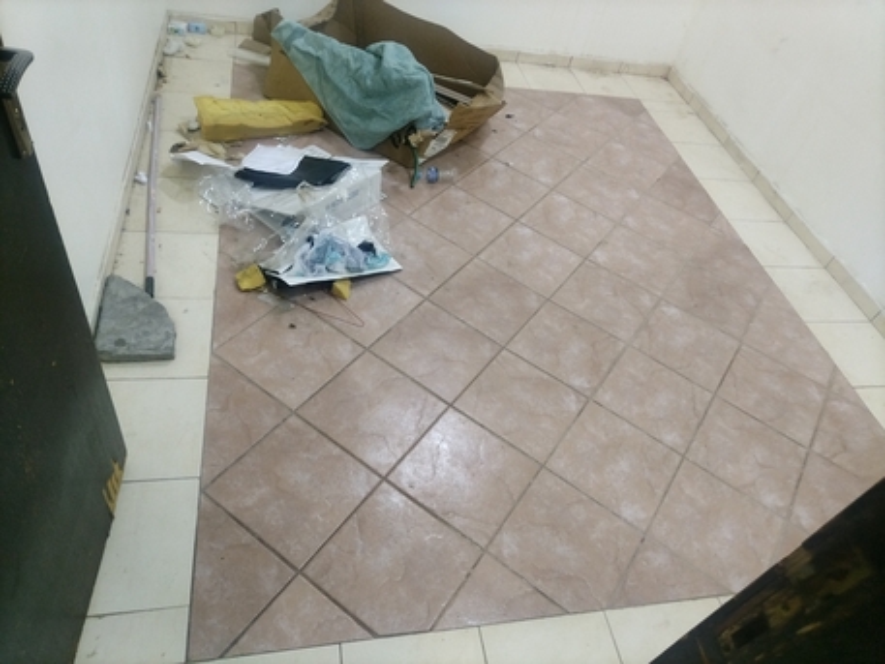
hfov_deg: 67.3
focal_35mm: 26
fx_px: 665
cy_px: 332
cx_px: 442
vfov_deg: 53.1
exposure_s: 1/100
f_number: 1.8
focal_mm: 4.7
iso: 1587
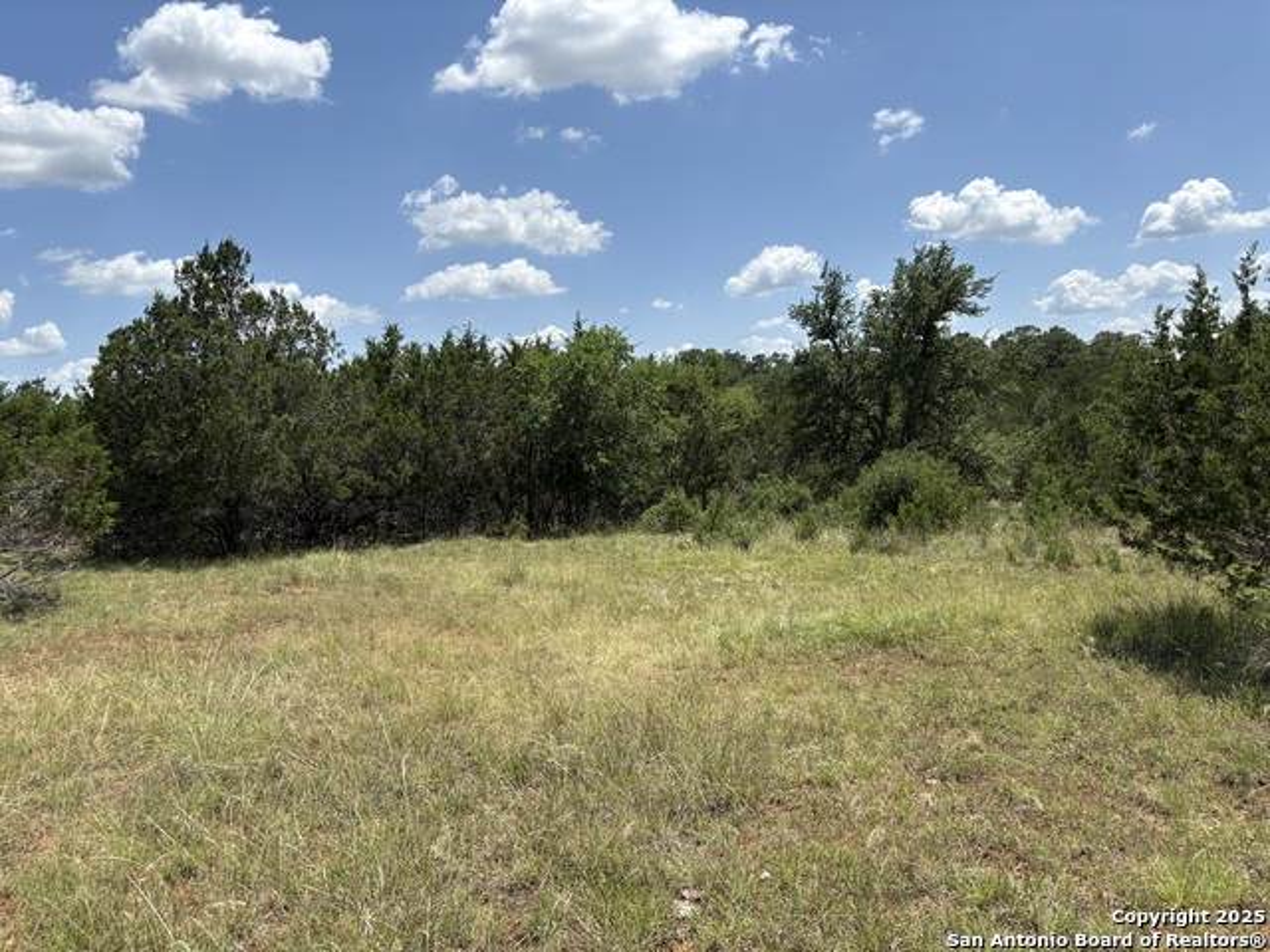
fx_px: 954
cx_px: 635
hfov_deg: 67.3
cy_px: 476
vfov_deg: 53.1
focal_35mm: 26
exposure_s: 1/3623
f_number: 1.6
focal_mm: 5.96
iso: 50
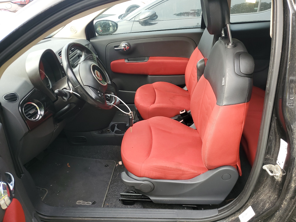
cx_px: 148
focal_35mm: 26
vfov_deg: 53.1
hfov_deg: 67.3
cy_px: 111
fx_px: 222
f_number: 1.5
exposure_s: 1/120
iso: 57
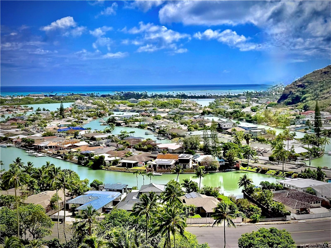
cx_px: 166
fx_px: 459
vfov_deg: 30.3
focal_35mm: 48
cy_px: 124
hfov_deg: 39.7
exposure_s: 1/1484
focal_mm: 6.76
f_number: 1.78
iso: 64
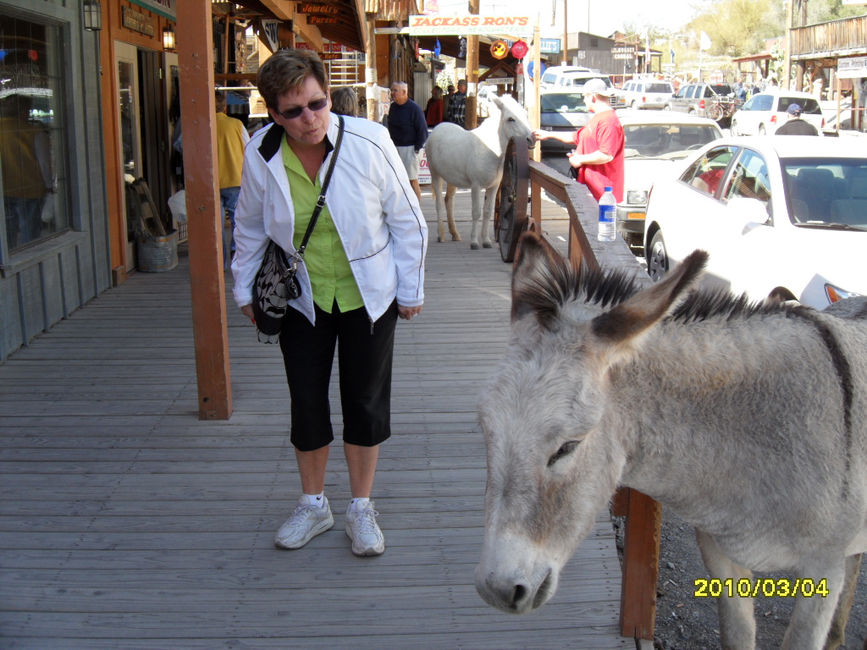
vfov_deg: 36.8
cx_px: 434
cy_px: 325
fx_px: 977
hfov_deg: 47.9
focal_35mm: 39
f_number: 3.7
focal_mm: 7
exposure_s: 1/180
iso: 80
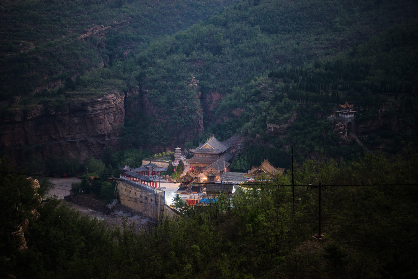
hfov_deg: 28.8
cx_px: 209
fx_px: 813
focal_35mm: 70
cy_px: 140
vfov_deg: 19.5
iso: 400
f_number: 2.8
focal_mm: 70
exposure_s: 30
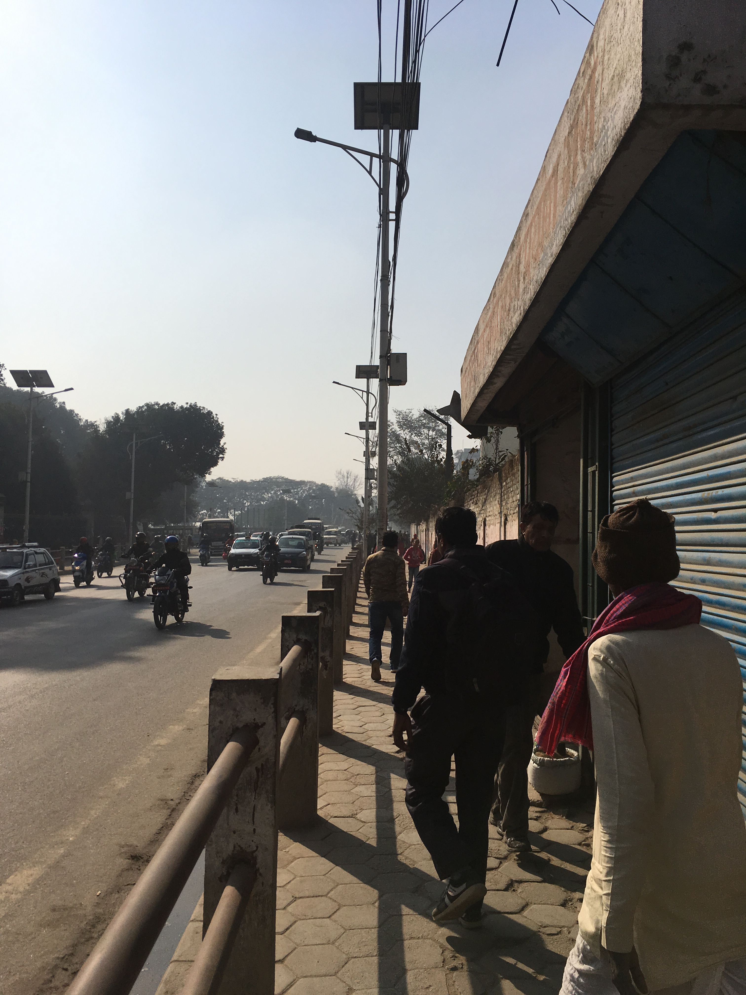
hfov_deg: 48.2
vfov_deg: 61.7
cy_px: 498
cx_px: 373
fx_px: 833
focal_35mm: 29
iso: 25
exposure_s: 1/4808
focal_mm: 4.15
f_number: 2.2
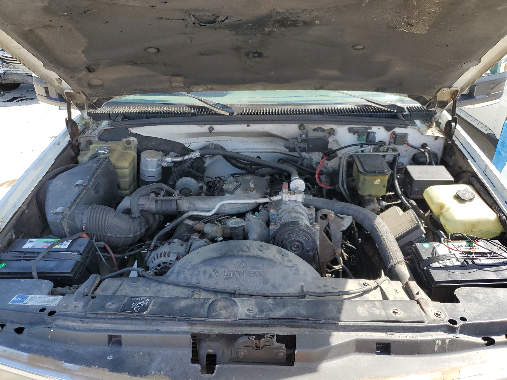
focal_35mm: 26
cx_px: 254
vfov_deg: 53.1
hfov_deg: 67.3
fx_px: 381
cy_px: 190
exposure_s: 1/769
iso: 50
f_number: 1.5
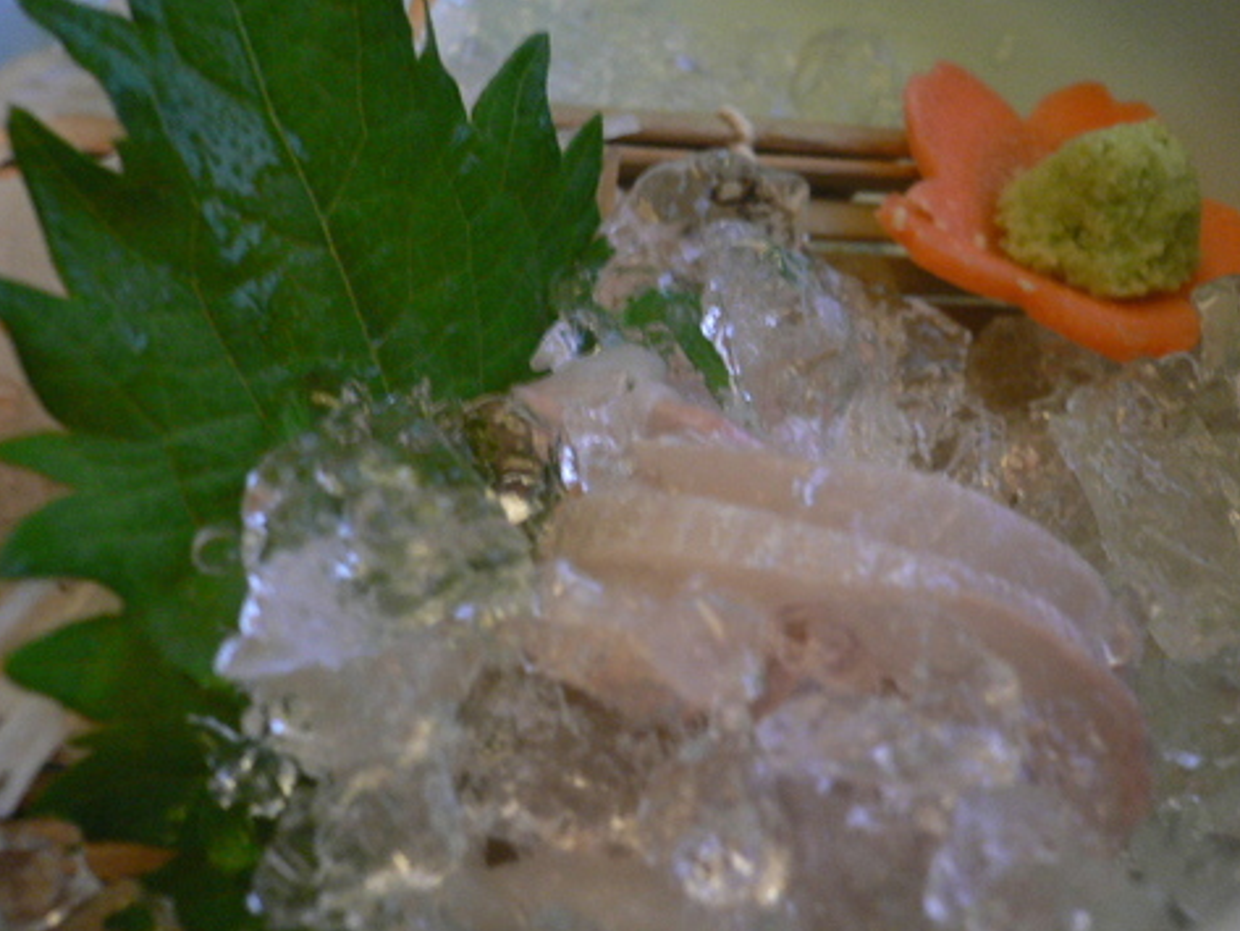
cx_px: 619
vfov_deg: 38.7
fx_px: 1326
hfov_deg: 50.1
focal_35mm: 37
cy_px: 458
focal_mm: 5.8
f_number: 2.8
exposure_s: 1/8
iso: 200
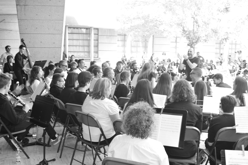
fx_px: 279
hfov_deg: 48.0
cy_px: 82
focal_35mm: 40
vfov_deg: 33.0
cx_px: 124
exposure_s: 1/13
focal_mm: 27
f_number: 5.6
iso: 100
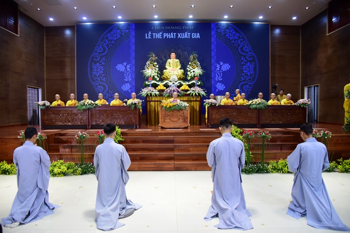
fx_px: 233
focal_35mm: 24
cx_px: 175
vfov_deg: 53.1
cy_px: 116
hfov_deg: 73.8
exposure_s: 1/125
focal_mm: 24
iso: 1600
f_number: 4
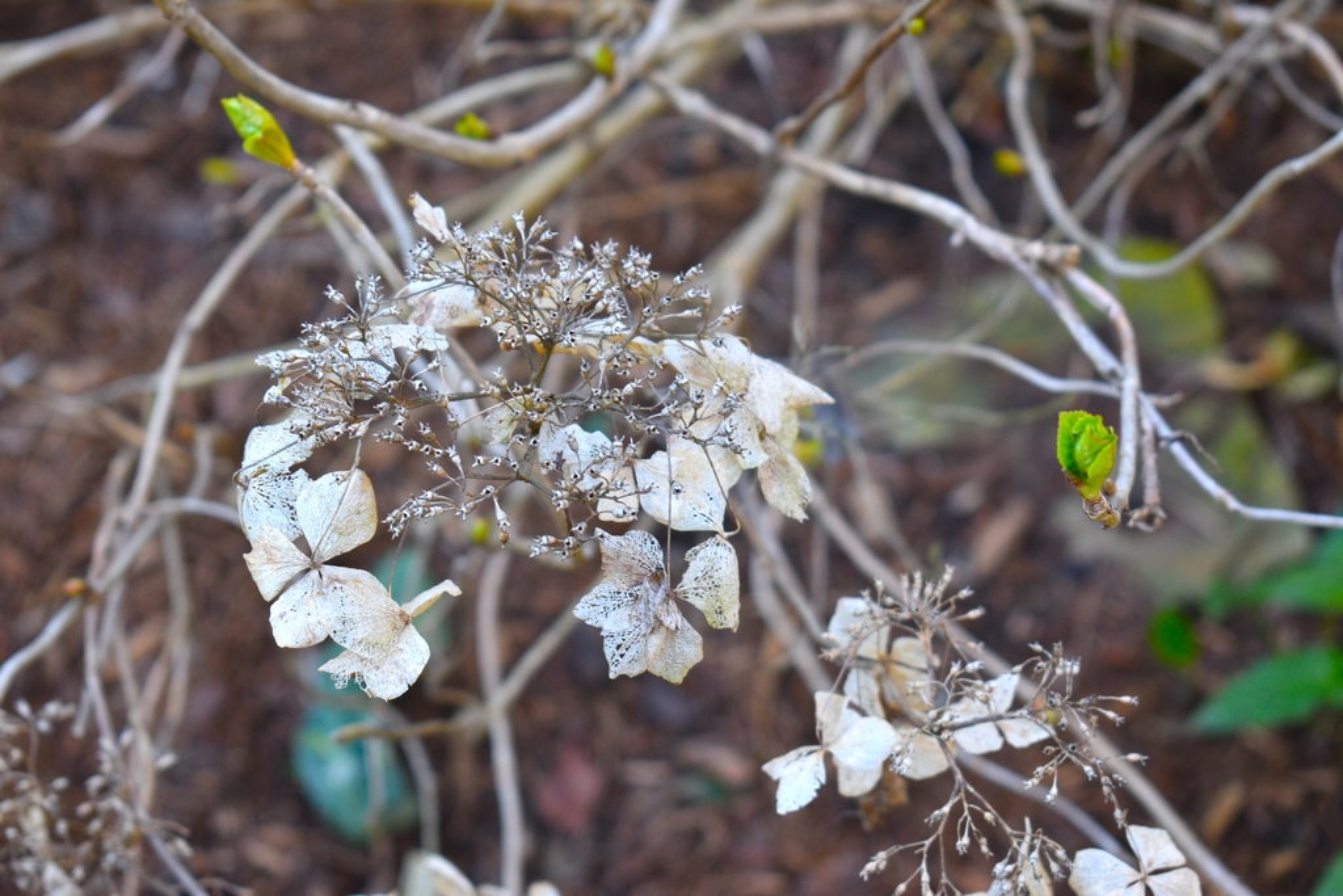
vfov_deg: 18.2
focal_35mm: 75
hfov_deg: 27.0
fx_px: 2798
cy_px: 448
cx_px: 672
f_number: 5.6
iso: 400
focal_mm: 50
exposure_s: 1/60
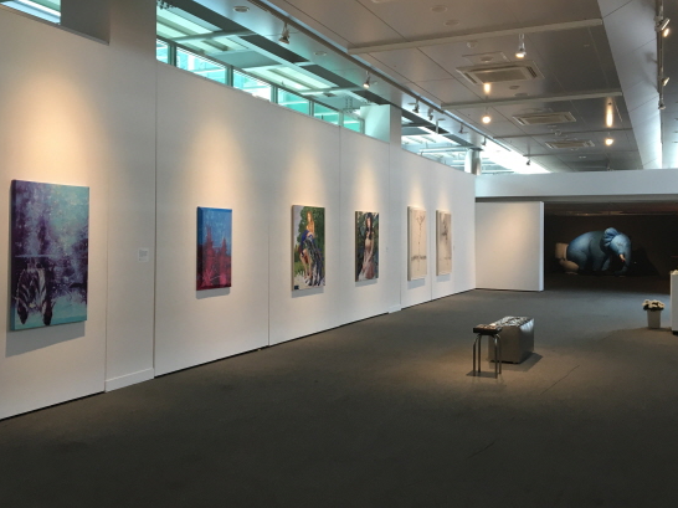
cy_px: 231
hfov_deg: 53.9
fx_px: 666
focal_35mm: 34
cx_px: 374
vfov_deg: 41.7
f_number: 2.2
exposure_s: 1/30
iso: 50
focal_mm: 4.15
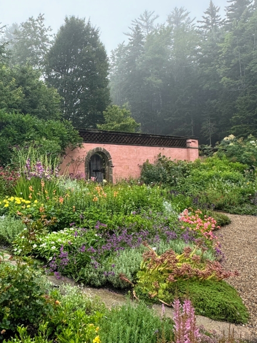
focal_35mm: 33
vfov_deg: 55.1
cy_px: 143
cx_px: 71
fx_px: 327
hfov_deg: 41.9
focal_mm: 2.22
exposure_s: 1/756
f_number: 2.2
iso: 50
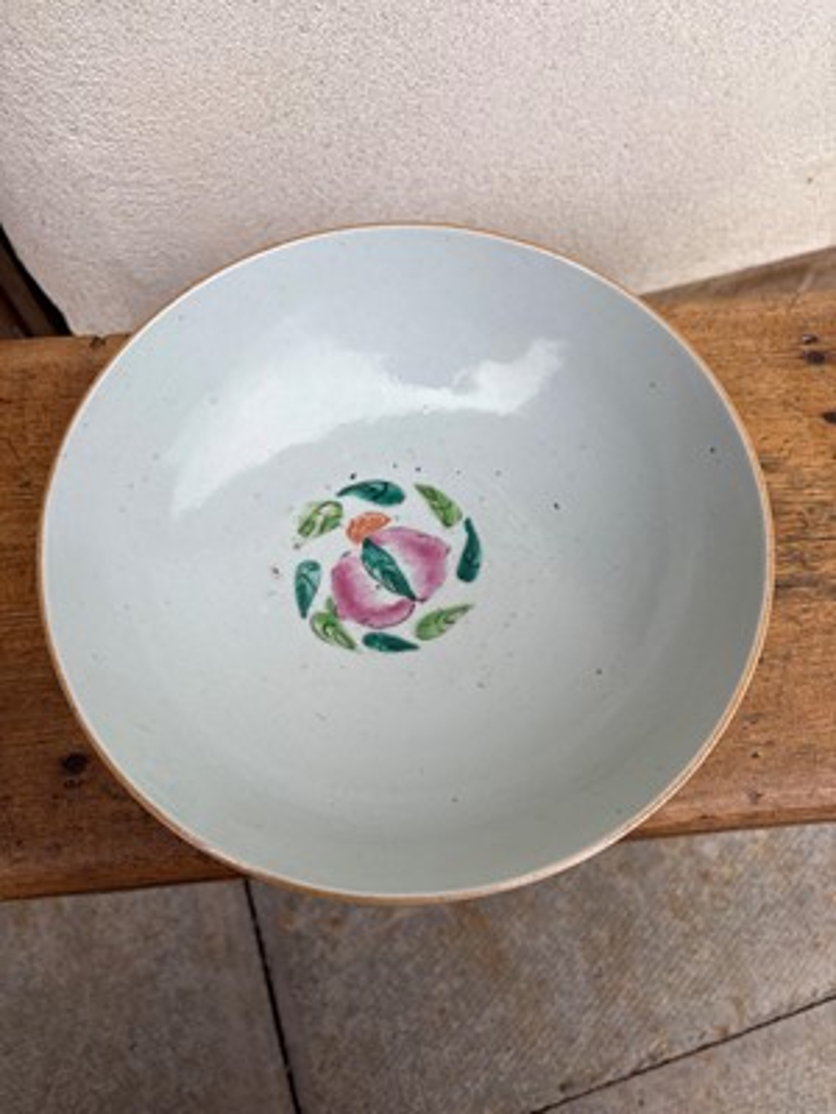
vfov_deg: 67.3
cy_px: 557
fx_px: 837
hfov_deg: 53.1
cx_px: 418
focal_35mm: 26
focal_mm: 5.96
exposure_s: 1/299
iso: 40
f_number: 1.6
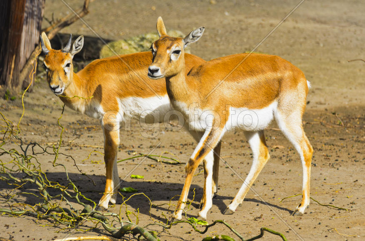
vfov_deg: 5.7
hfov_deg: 8.6
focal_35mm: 240
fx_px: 2428
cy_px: 120
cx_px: 182
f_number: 5.6
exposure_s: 1/350
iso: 100
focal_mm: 160
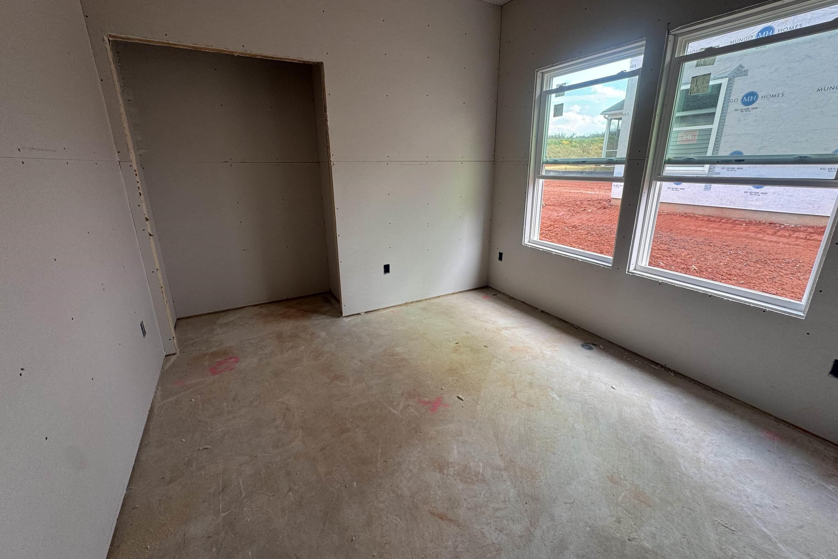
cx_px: 422
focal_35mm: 15
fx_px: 349
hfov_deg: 100.4
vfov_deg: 77.3
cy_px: 268
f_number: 2.2
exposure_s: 1/99
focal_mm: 2.22
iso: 50
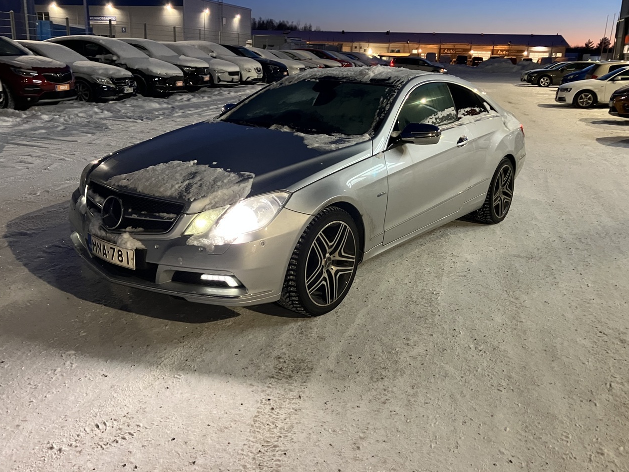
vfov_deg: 44.1
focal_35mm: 32
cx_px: 313
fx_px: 581
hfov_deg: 56.8
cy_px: 207
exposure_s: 1/33
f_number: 1.8
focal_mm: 3.99
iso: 320
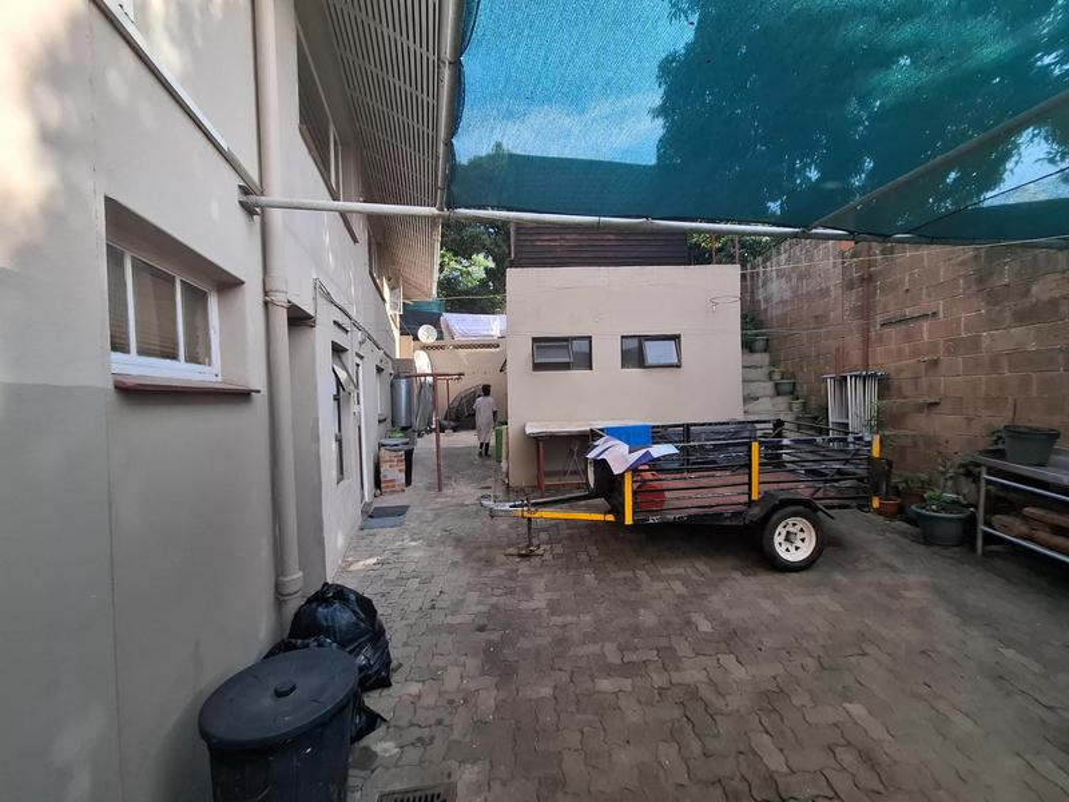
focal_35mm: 13
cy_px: 401
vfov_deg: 89.9
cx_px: 534
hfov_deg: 106.2
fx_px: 401
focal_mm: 1.74
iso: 40
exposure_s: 1/256
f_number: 2.2
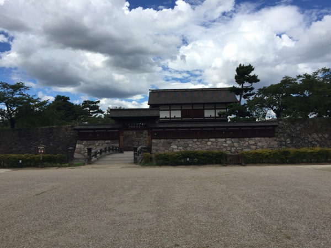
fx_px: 277
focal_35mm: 29
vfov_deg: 48.2
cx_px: 166
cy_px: 124
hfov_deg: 61.7
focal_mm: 4.15
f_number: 2.2
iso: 32
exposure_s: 1/2639
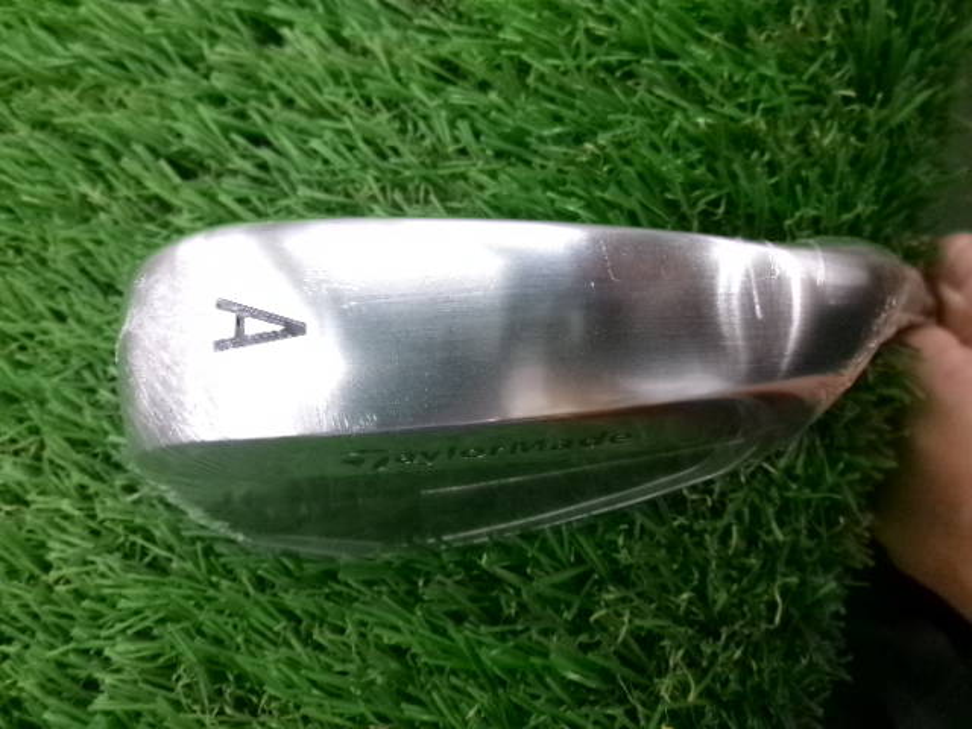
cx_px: 486
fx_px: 786
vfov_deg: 49.7
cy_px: 364
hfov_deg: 63.4
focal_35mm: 28
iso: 800
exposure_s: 1/60
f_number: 3.9
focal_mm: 5.1
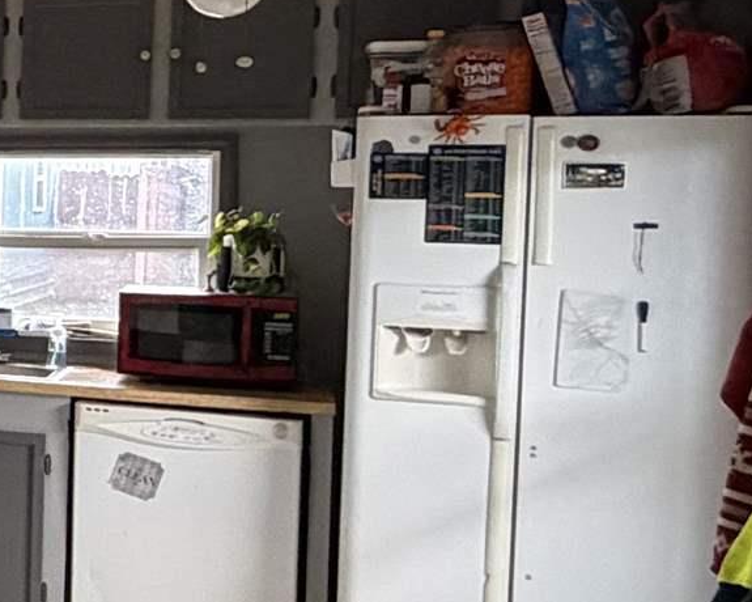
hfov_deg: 18.0
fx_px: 1625
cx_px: -749
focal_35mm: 73
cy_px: 234
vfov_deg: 20.9
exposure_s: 1/111
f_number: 2.2
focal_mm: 2.22
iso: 320
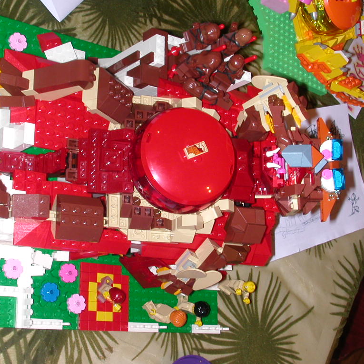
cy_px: 182
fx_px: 690
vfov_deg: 29.6
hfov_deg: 29.5
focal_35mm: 58
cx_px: 148
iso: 100
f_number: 5.2
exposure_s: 1/59.9
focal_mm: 7.5
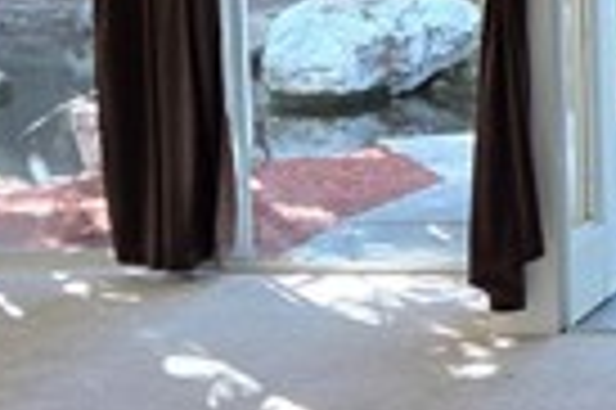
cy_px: 86
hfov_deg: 15.8
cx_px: 1084
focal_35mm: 112
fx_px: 1914
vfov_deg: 12.2
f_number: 1.8
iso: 250
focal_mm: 5.4
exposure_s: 1/120
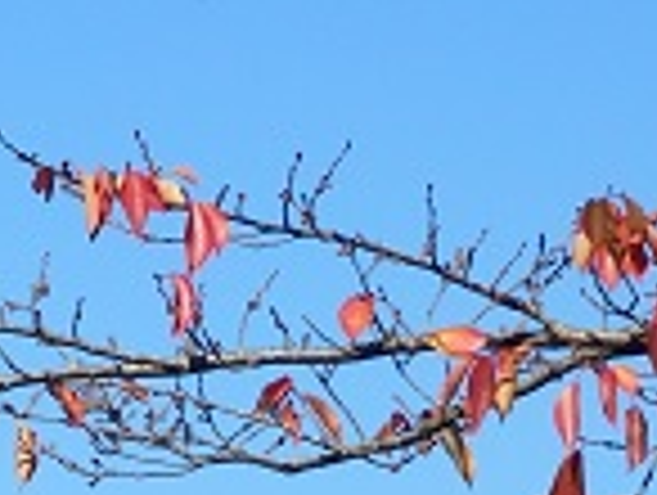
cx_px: -315
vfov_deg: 4.4
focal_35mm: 338
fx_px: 6426
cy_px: 738
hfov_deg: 5.8
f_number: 4.4
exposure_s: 1/640
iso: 80
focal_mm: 11.9
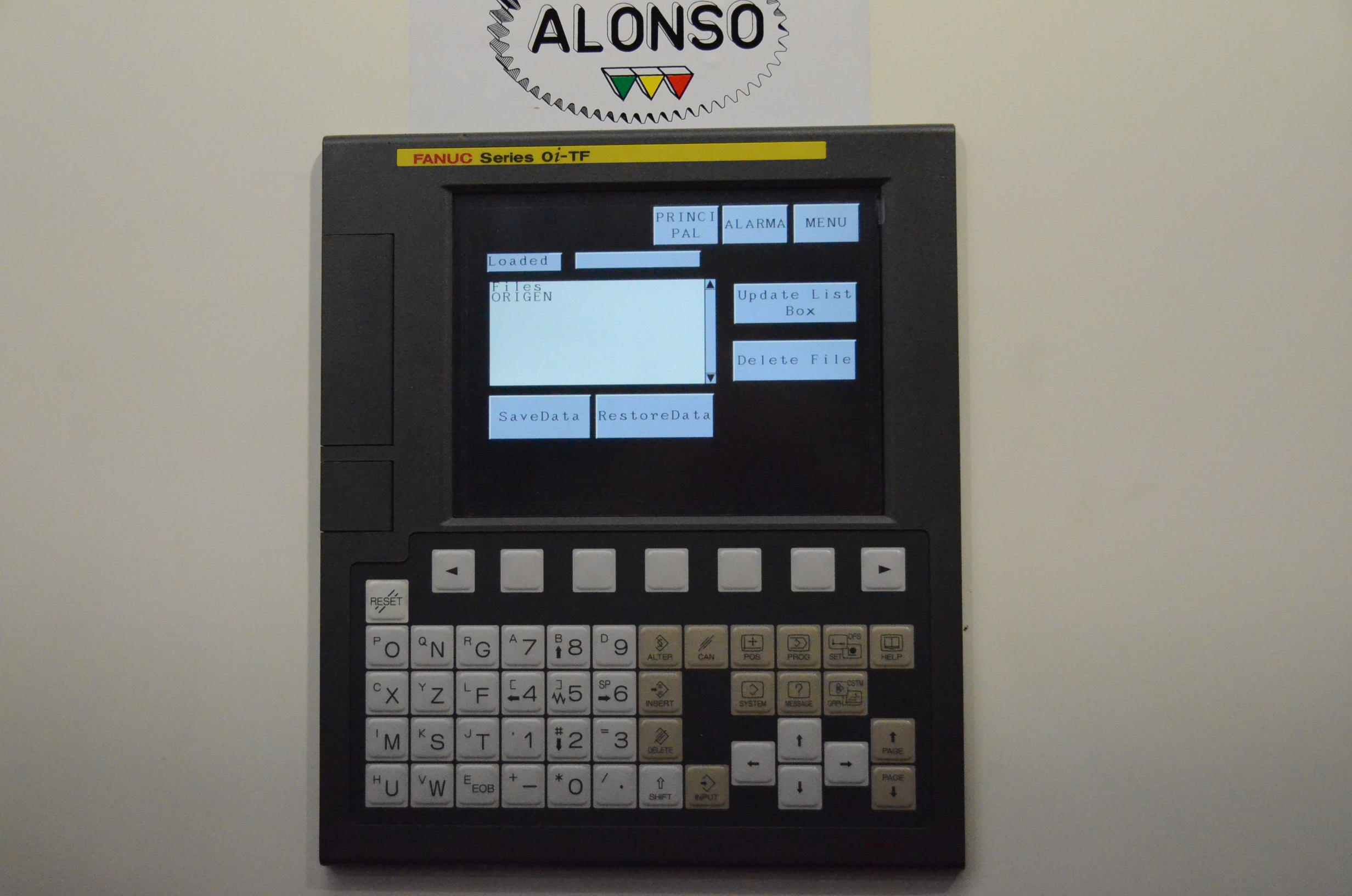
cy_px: 448
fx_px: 1743
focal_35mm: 46
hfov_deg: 42.4
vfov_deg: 28.8
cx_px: 676
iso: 6400
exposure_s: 1/1250
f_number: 4
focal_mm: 31
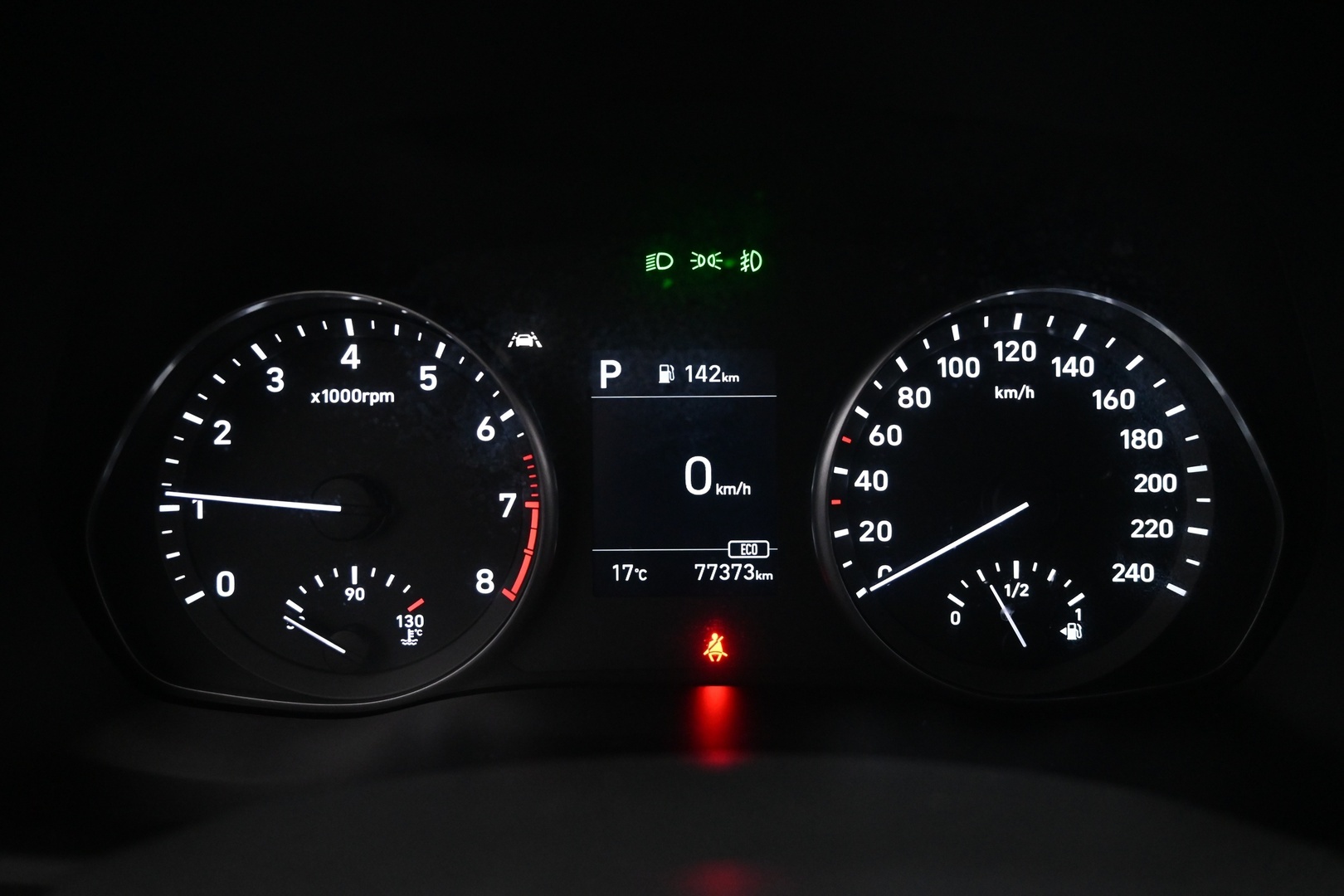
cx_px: 672
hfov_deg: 64.6
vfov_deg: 45.7
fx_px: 1064
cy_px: 448
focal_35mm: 28
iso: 2800
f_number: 3.8
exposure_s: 1/30
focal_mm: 19
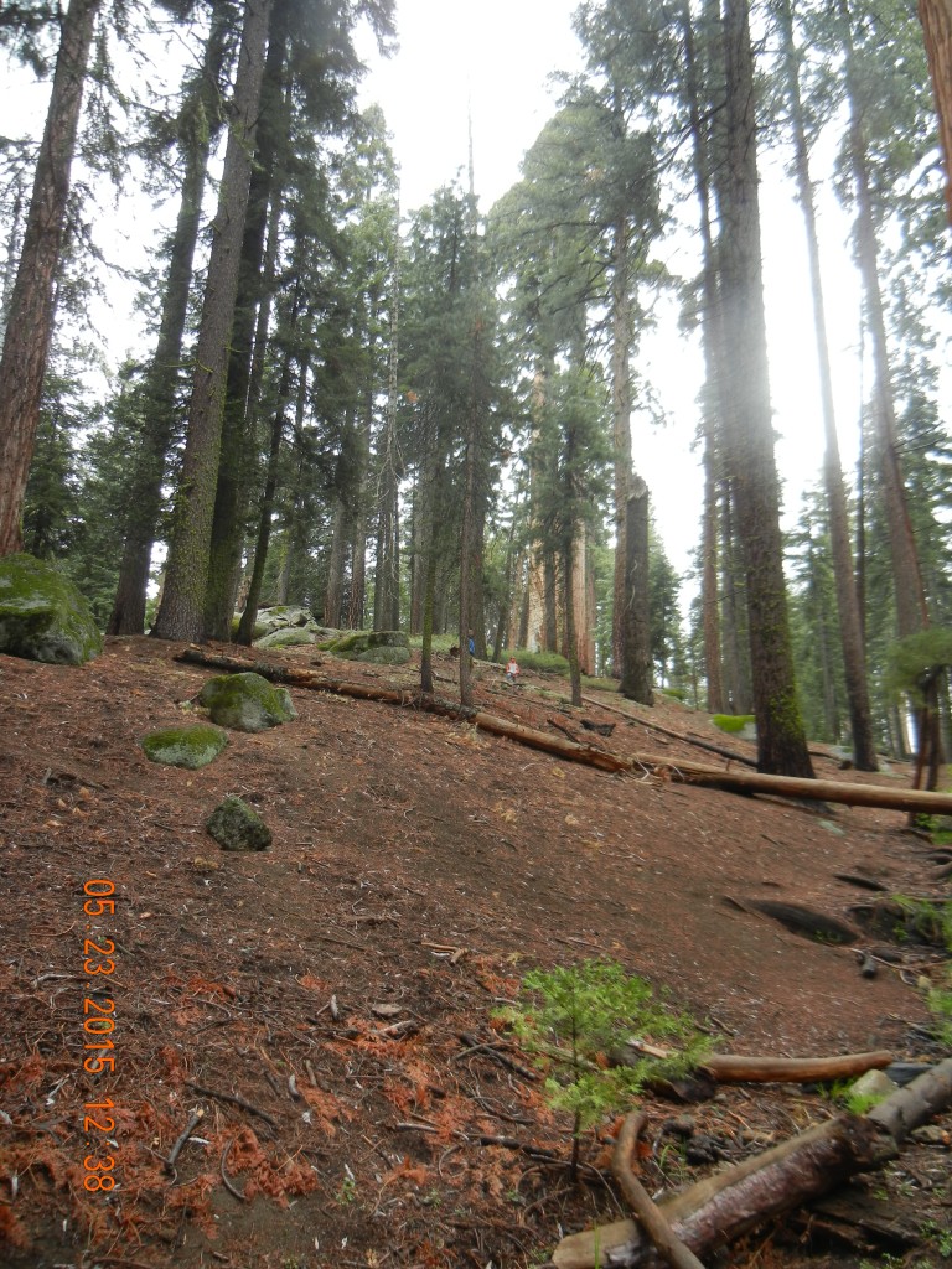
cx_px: 476
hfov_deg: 46.8
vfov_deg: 60.0
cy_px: 634
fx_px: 1100
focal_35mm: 30
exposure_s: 1/178
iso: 160
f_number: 3.5
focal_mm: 5.4
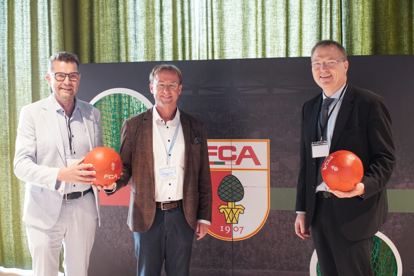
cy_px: 138
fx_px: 500
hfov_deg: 45.0
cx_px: 207
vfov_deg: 30.8
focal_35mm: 44
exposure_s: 1/50
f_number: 5
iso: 3200
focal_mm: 29
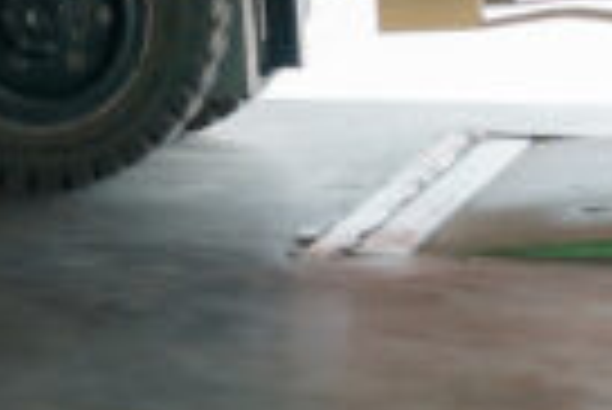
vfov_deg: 3.4
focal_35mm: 406
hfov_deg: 5.1
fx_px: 6909
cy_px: -460
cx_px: 369
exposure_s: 1/500
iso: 400
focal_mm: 85
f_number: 1.4
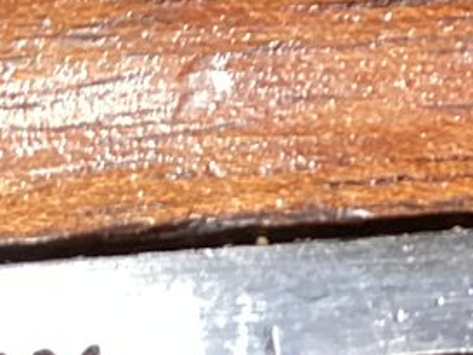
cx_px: 1144
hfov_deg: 10.0
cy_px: 392
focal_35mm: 172
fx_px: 2351
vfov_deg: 8.6
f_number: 2.4
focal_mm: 3.3
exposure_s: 1/40
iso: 320
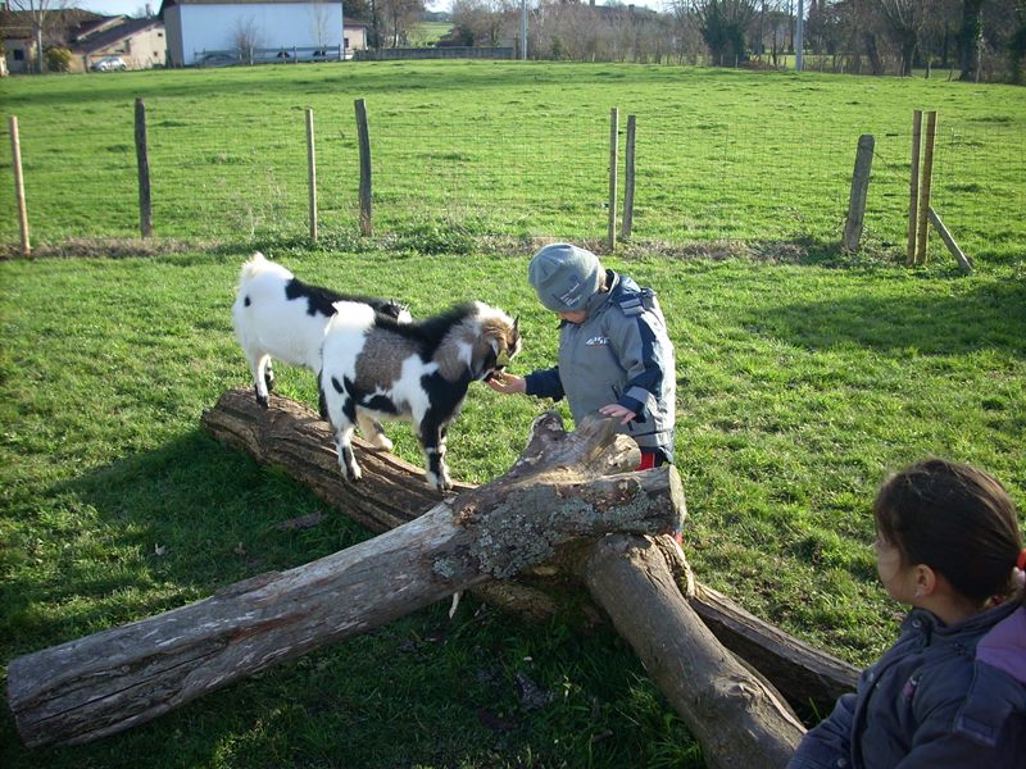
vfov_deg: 38.7
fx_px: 1097
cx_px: 513
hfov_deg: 50.1
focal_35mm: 37
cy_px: 384
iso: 64
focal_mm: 6.2
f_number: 2.8
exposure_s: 1/229
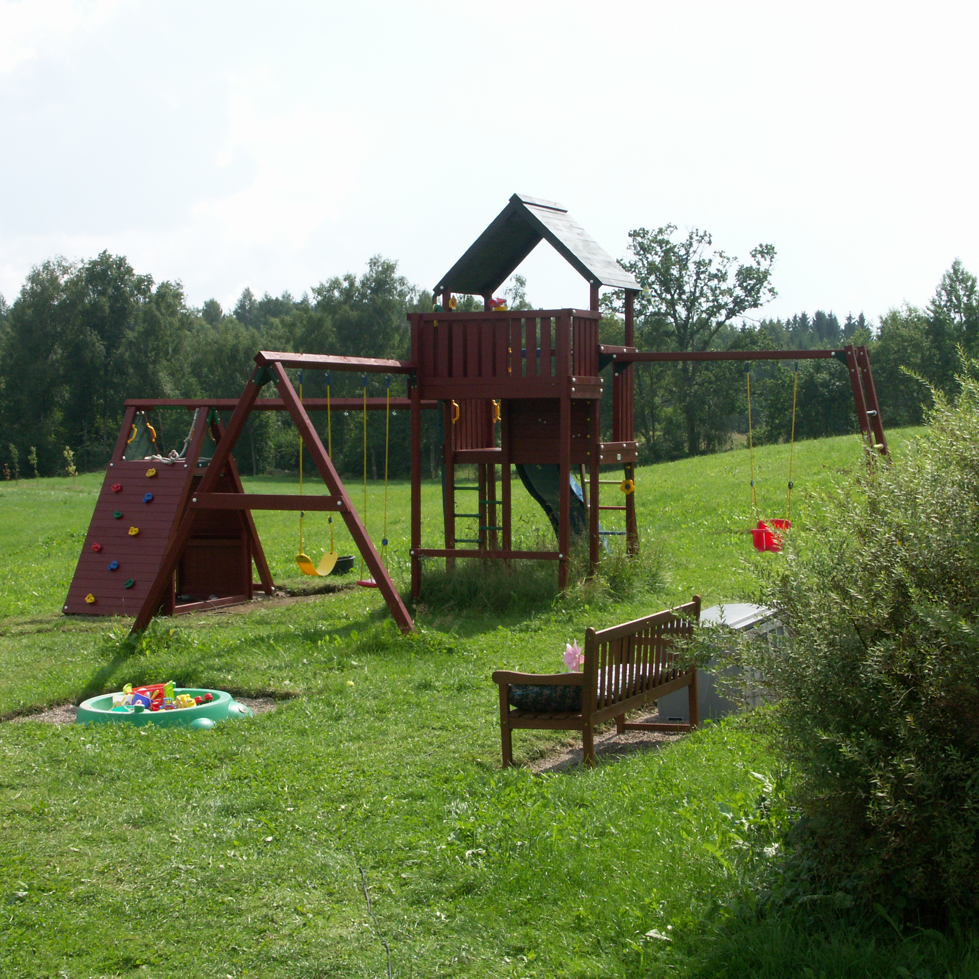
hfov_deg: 31.1
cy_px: 491
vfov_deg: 31.1
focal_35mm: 55
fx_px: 1760
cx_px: 478
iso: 100
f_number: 8
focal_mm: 11.78
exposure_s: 1/250
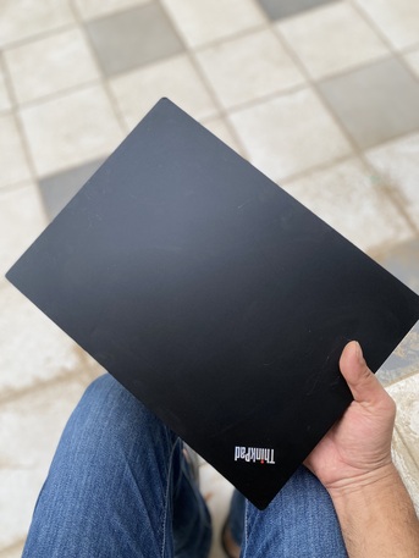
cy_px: 279
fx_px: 419
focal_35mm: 26
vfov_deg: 67.3
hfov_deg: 53.1
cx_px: 210
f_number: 1.8
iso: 32
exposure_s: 1/439
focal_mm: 4.25
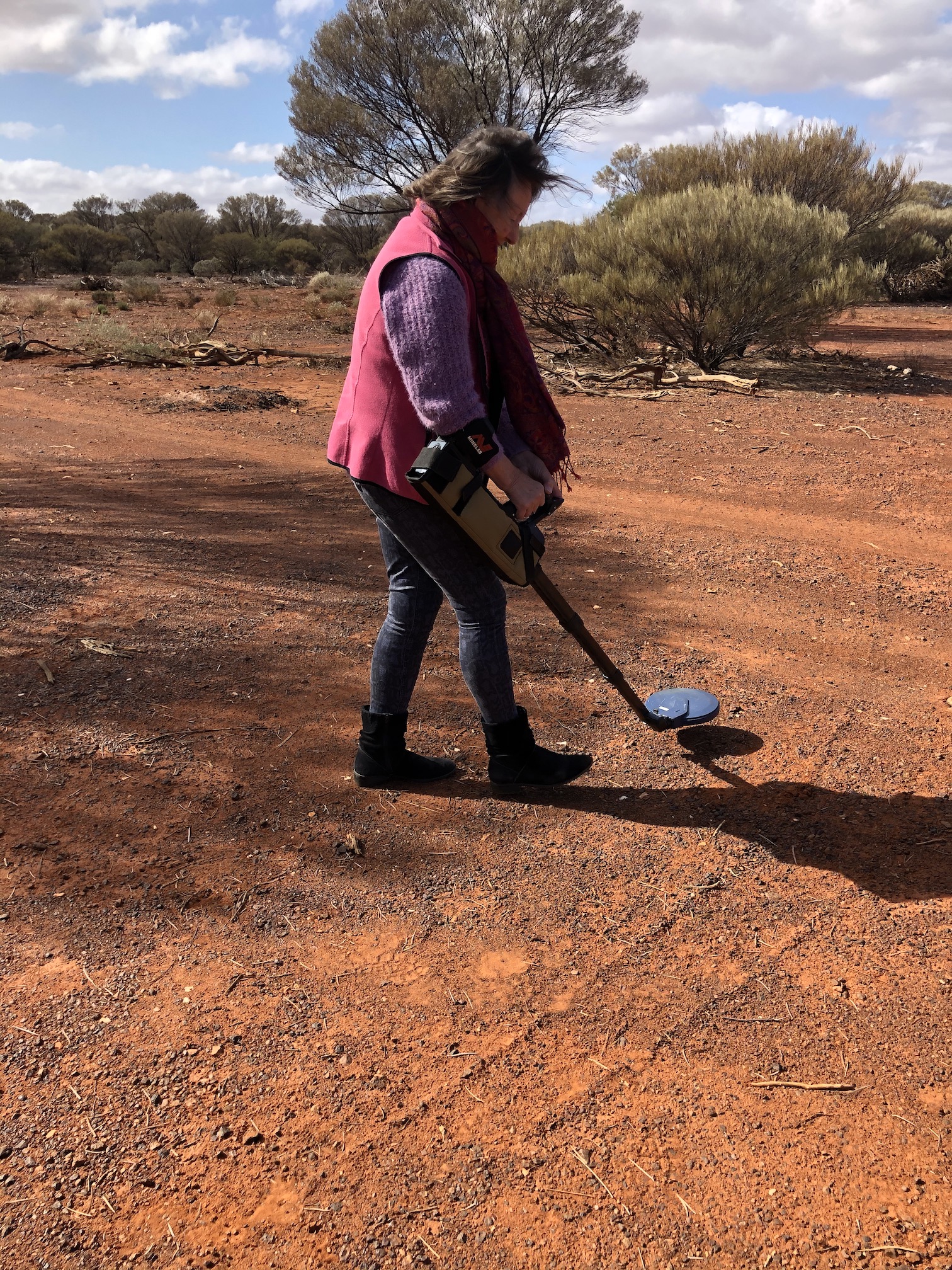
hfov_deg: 49.7
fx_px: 1027
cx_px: 476
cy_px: 635
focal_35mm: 28
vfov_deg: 63.4
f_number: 1.8
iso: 20
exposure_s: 1/923
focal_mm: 3.99
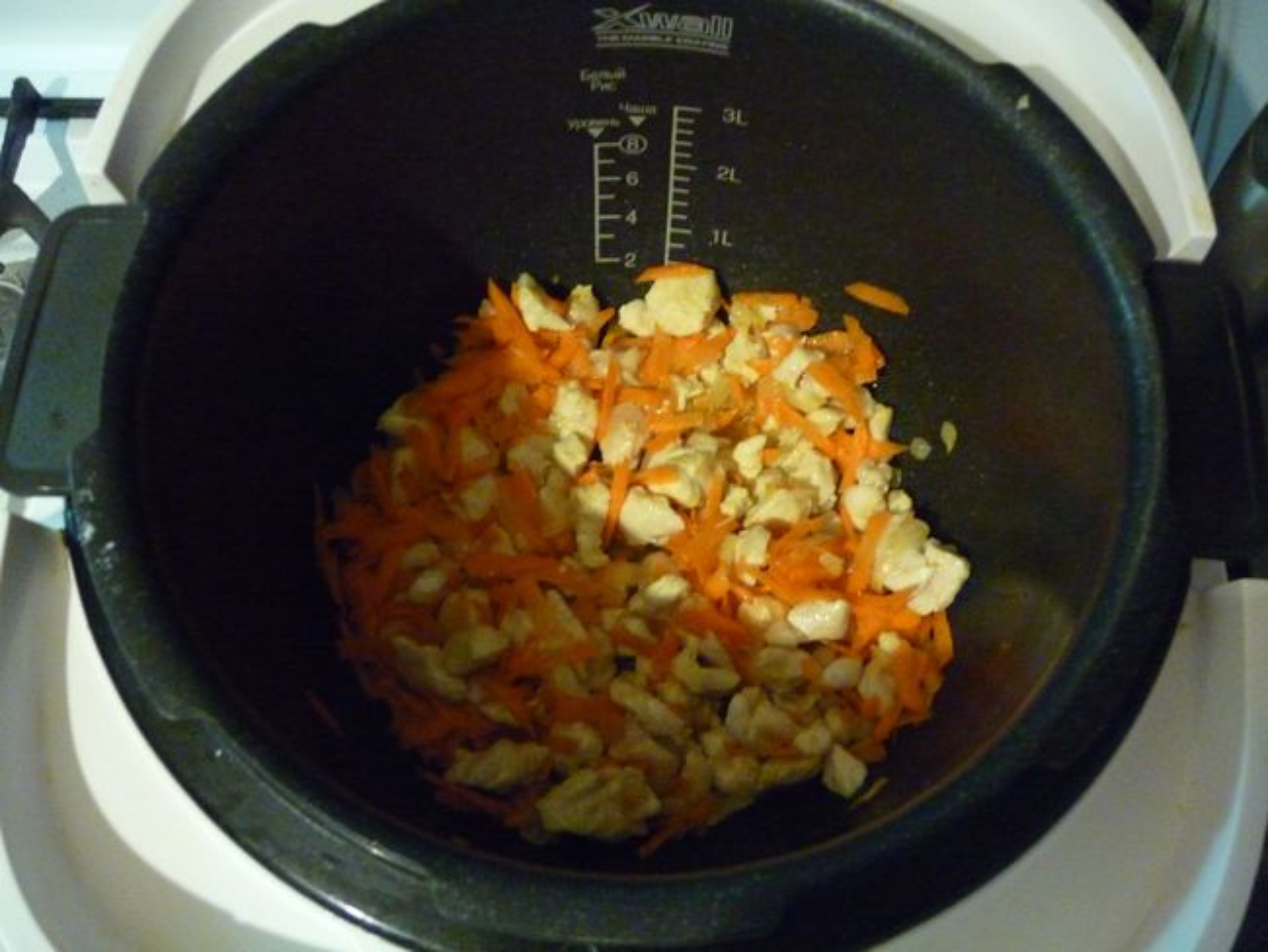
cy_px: 476
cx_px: 634
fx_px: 1209
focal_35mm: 33
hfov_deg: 55.3
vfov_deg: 43.0
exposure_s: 1/13
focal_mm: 5.5
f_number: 2.8
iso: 800
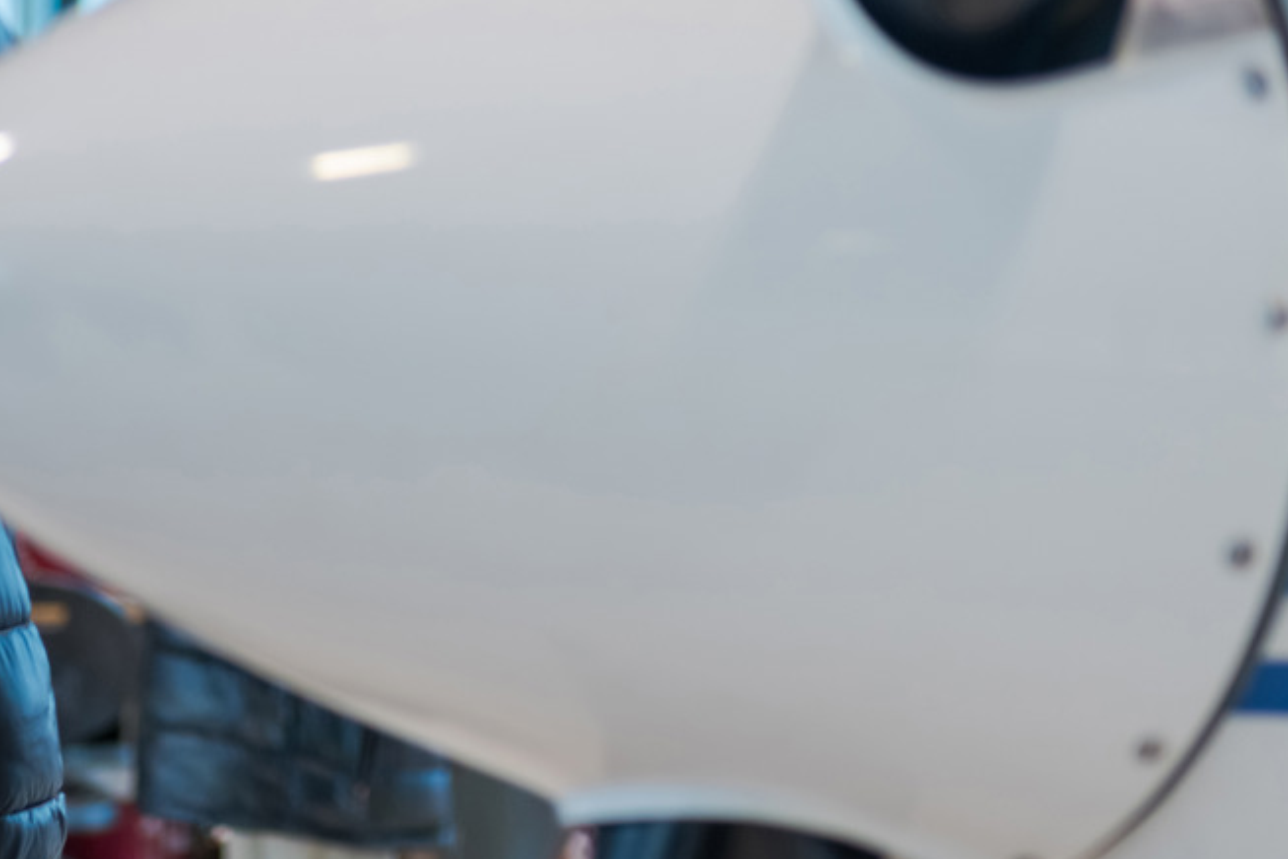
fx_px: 6511
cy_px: 162
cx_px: 559
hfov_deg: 11.3
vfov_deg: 7.5
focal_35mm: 182
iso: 400
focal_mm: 62
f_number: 5
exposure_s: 1/125
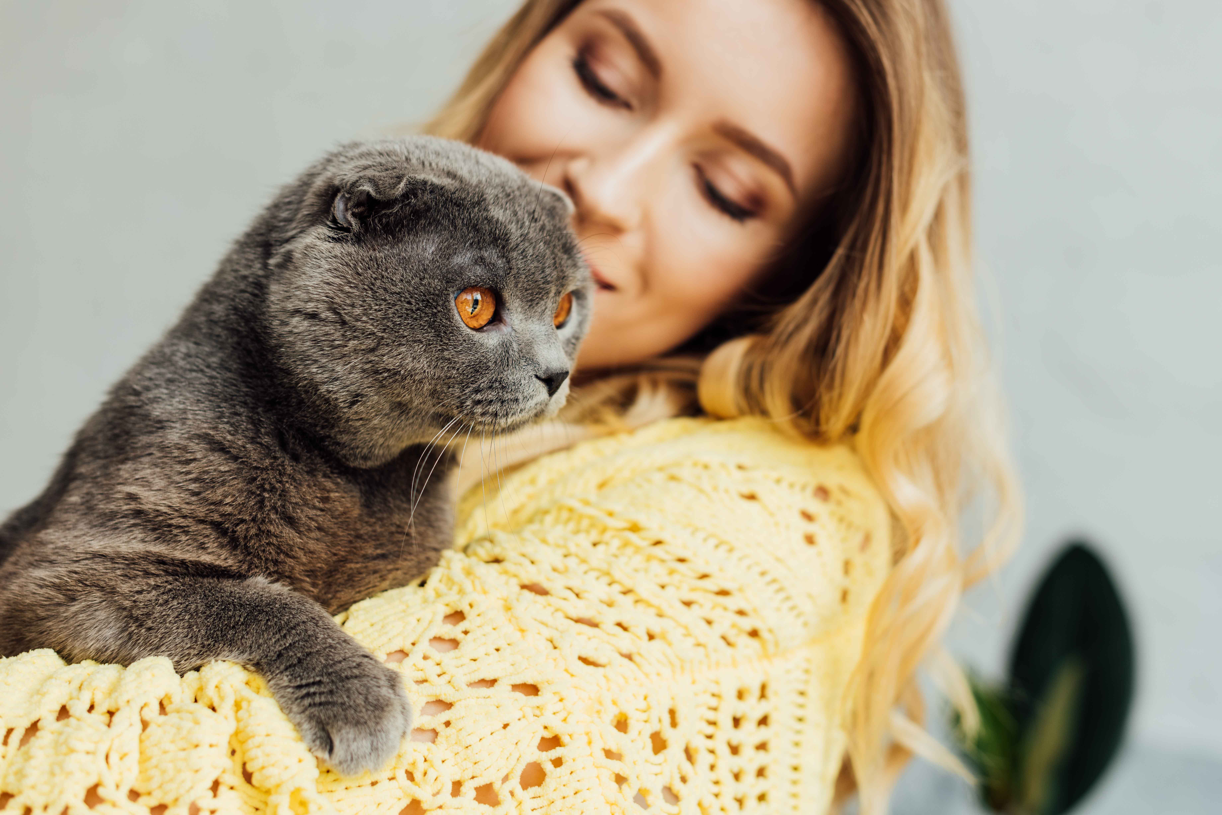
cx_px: 611
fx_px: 1698
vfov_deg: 27.0
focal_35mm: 50
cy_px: 408
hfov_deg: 39.6
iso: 160
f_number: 3.2
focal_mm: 50
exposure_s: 1/250
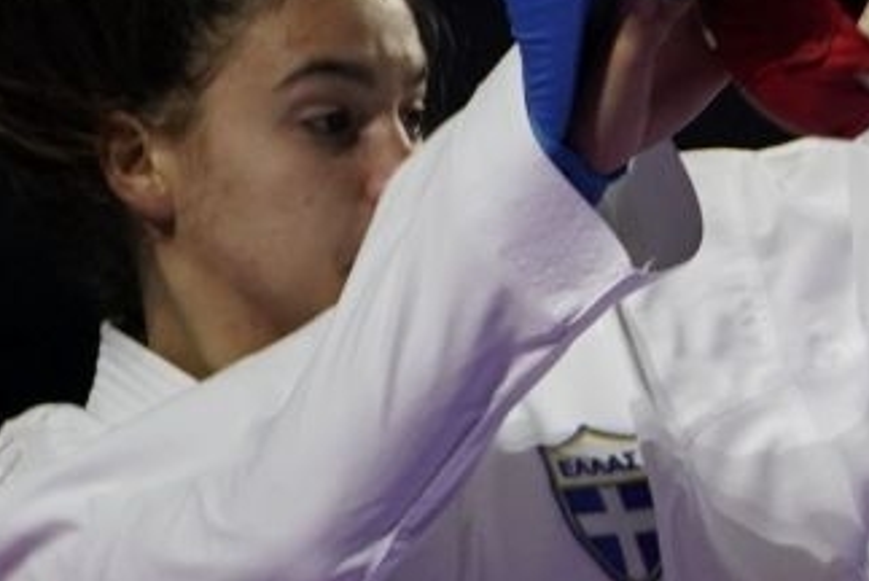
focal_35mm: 863
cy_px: 562
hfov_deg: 2.4
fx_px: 20850
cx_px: 2220
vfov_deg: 1.6
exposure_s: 1/1000
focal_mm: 155
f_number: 2.8
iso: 1250
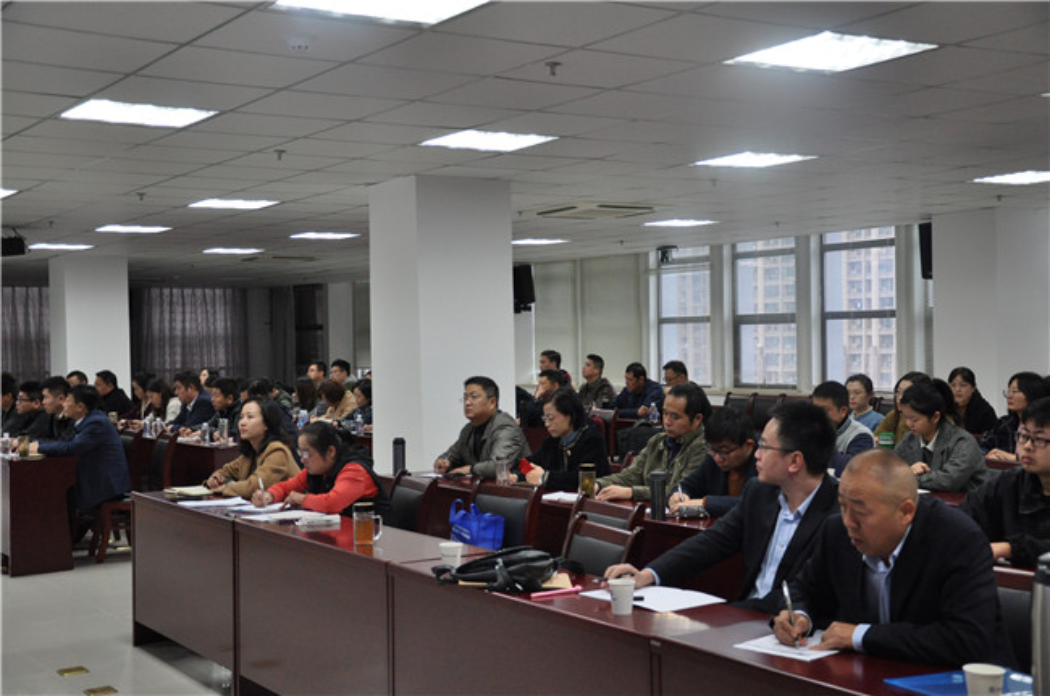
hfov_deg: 41.2
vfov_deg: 28.0
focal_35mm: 48
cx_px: 525
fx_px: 1398
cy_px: 348
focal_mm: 32
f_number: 4.2
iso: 1250
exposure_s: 1/100
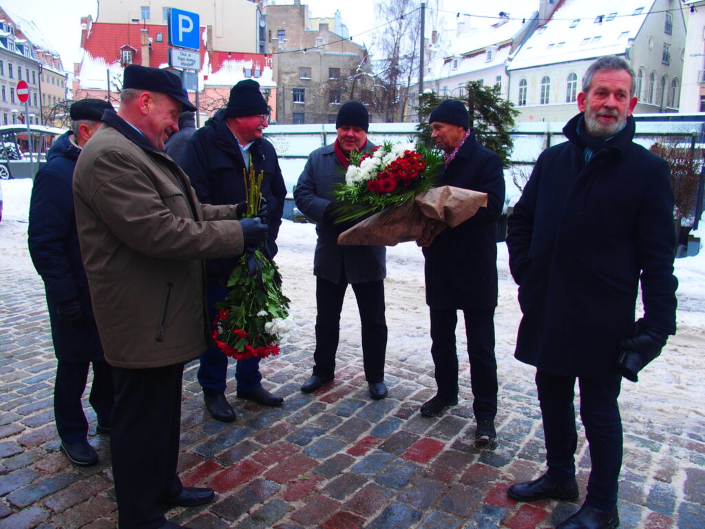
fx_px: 570
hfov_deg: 63.4
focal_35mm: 28
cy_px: 264
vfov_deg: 49.7
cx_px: 352
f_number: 2.8
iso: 100
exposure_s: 1/100
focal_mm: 6
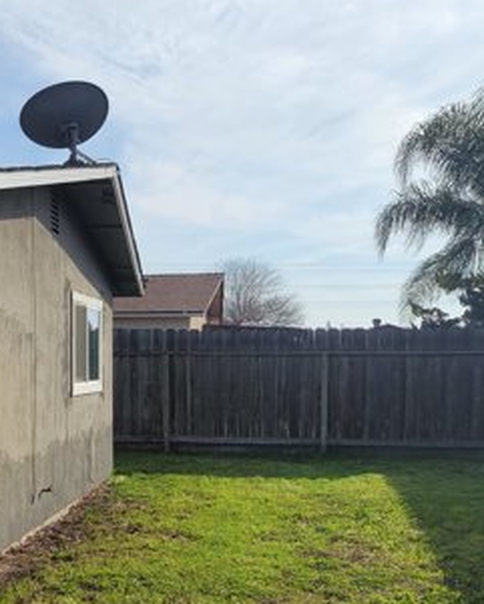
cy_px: 365
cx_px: 52
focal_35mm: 54
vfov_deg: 34.6
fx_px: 966
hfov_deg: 27.2
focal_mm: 5.4
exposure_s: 1/3084
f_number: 1.8
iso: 40
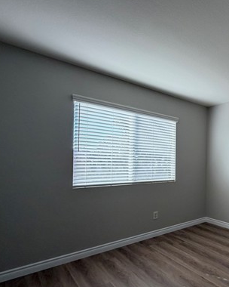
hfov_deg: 48.7
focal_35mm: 23
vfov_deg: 72.3
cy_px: 162
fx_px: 195
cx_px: 234
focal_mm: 2.22
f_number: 2.2
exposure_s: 1/121
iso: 100
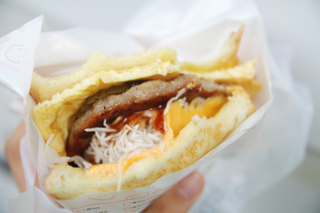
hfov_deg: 32.9
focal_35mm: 61
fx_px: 542
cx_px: 161
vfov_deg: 22.3
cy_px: 105
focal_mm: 40
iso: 320
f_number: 2.8
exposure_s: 1/60
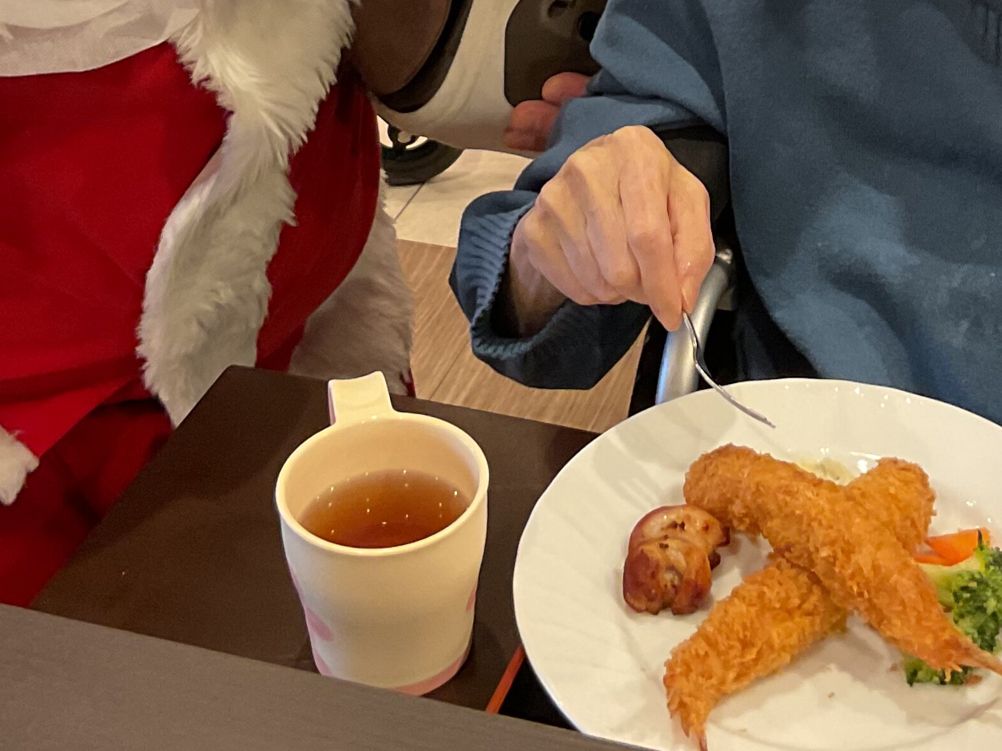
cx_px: 616
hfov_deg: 26.3
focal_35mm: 74
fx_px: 2142
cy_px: -188
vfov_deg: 18.7
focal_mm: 3
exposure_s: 1/33
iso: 320
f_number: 1.8
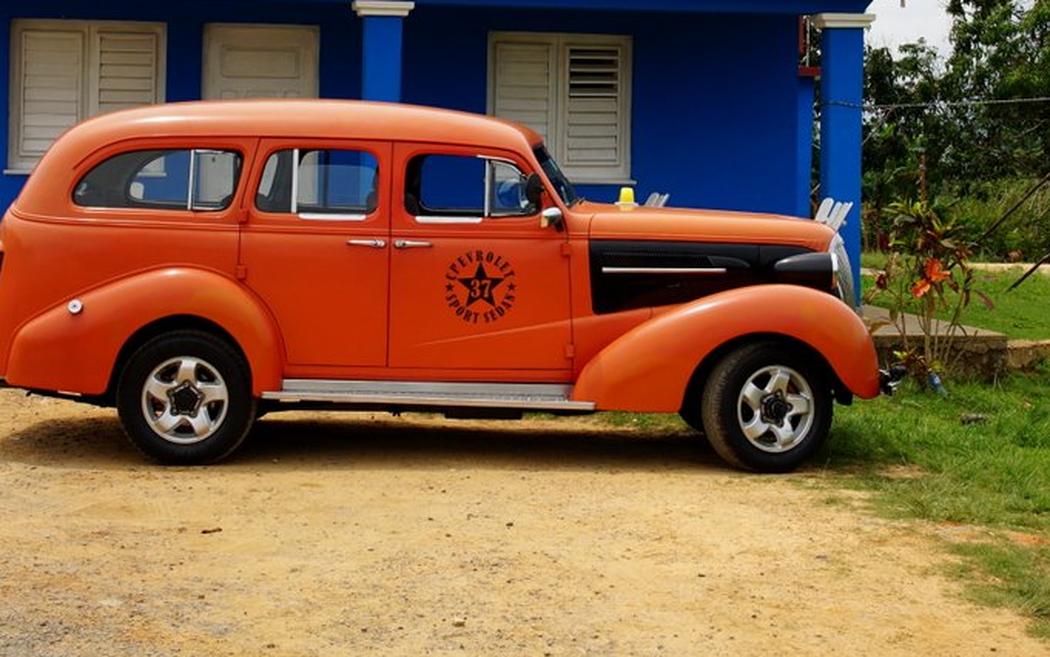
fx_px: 2004
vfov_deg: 18.4
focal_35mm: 70
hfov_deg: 29.4
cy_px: 96
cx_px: 543
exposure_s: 1/160
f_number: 10
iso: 100
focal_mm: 26
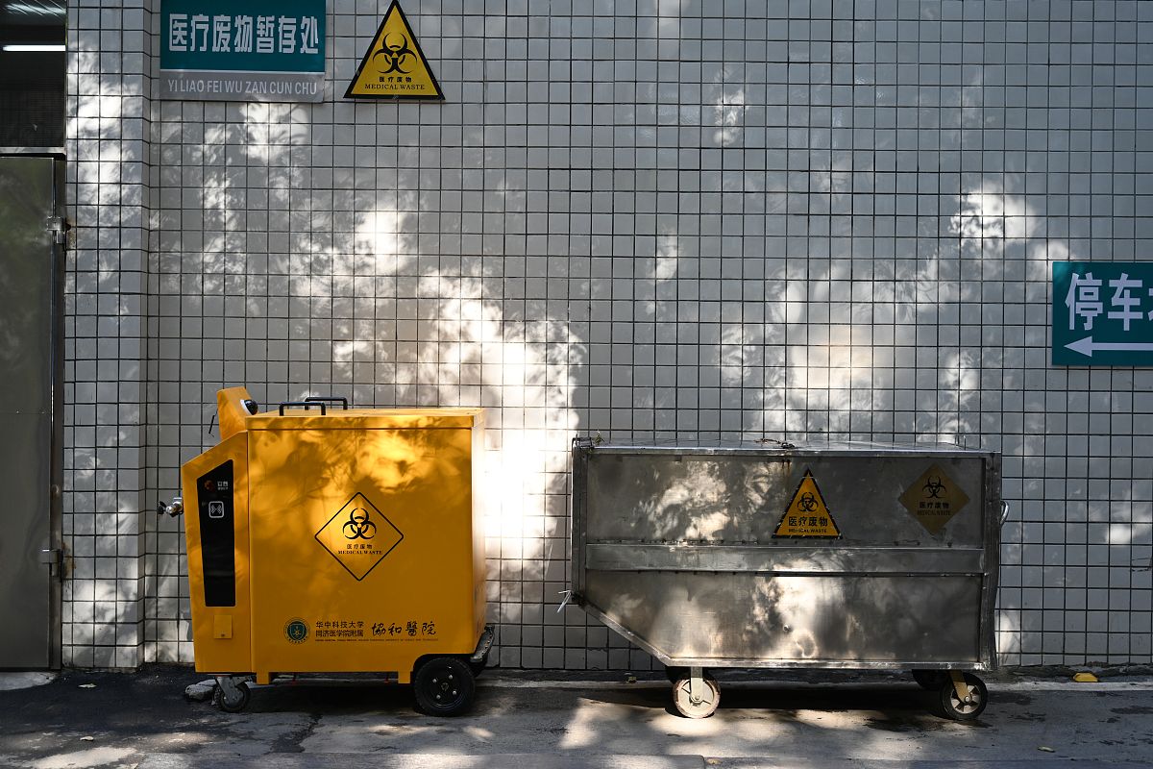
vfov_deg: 29.2
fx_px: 1473
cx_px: 576
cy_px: 384
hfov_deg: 42.7
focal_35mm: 46
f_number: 4
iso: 400
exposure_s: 1/320
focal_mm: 46
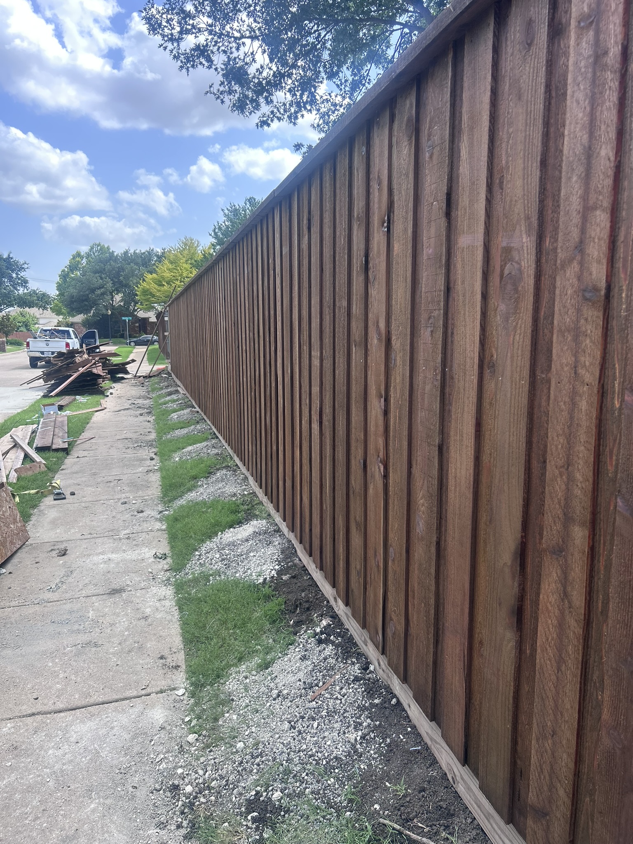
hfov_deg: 53.1
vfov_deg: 67.3
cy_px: 422
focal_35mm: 26
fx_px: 634
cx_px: 316
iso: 50
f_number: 1.5
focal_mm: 5.7
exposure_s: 1/909
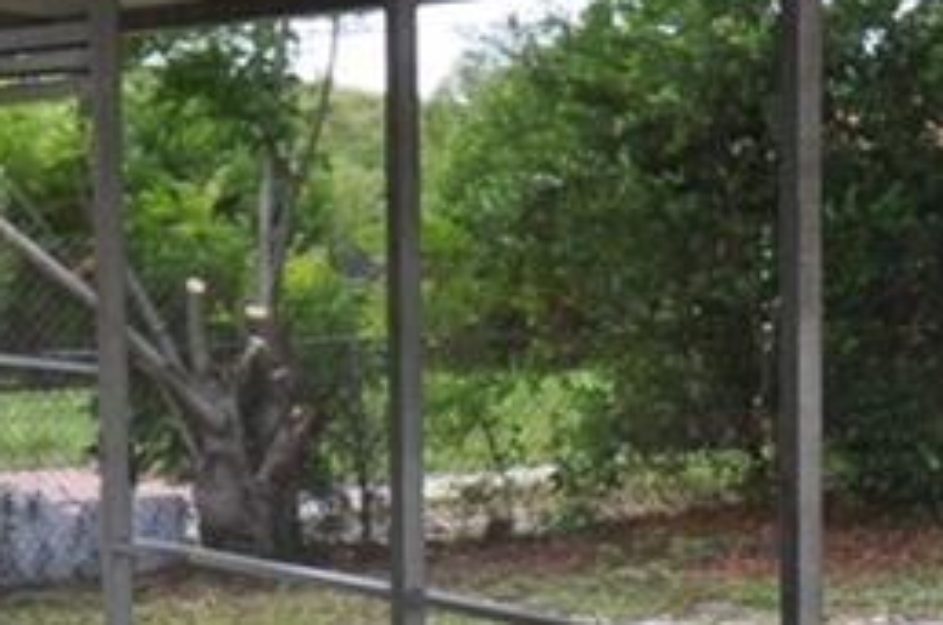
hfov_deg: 20.2
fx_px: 2432
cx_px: 1210
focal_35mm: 93
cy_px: 424
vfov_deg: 14.6
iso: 200
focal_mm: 10
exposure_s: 1/160
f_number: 5.6
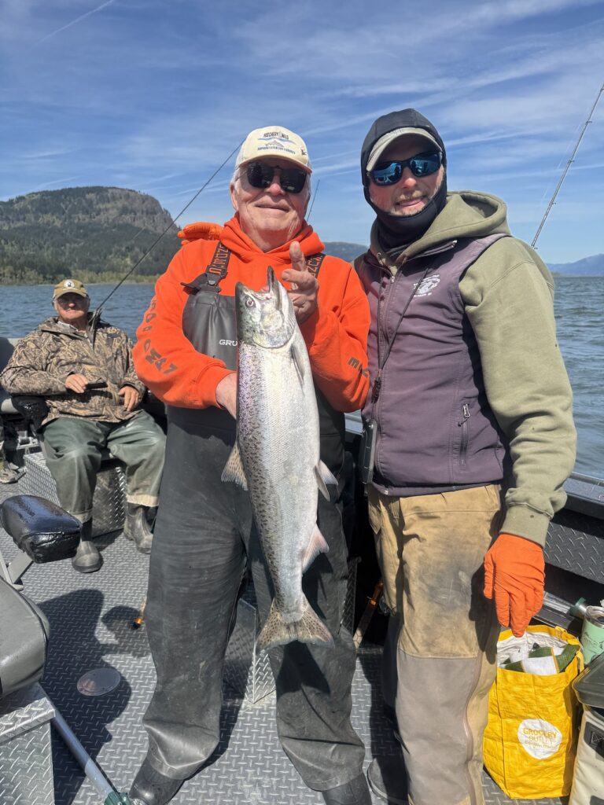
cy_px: 402
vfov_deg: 71.6
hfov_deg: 56.8
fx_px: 558
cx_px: 302
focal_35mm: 24
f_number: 1.78
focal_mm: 6.76
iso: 80
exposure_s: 1/3597
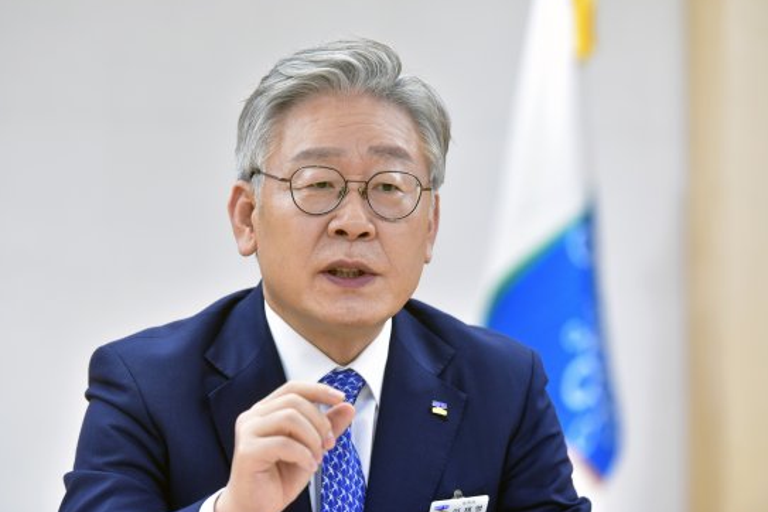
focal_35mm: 168
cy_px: 252
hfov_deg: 12.2
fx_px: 3584
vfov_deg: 8.2
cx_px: 369
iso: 2000
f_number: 4
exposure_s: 1/160
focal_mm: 160
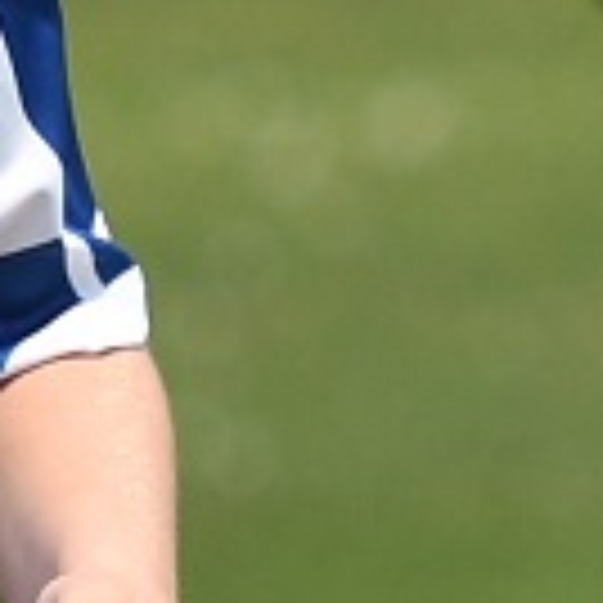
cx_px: 990
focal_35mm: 1829
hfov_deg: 1.0
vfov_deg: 1.0
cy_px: 972
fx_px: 36046
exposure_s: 1/1000
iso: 100
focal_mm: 140
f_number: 4
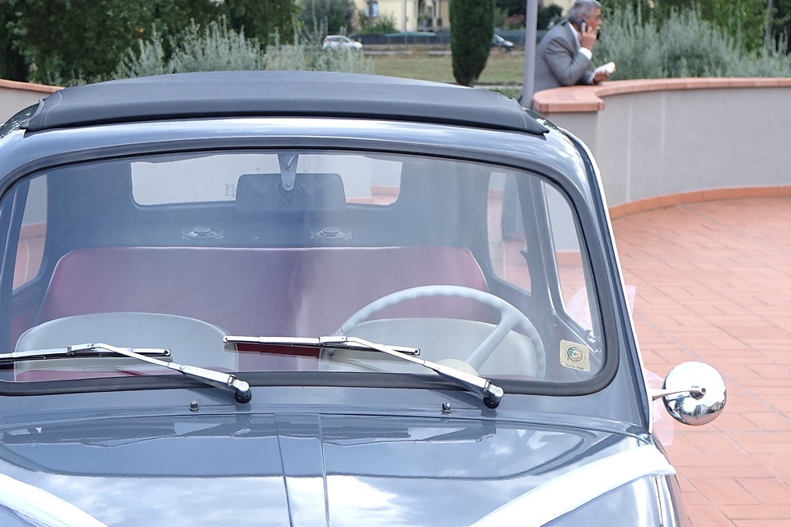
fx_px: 1758
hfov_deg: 25.3
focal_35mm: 80
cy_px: 552
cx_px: 295
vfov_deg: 16.6
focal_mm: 11.56
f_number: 2.8
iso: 100
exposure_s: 1/200
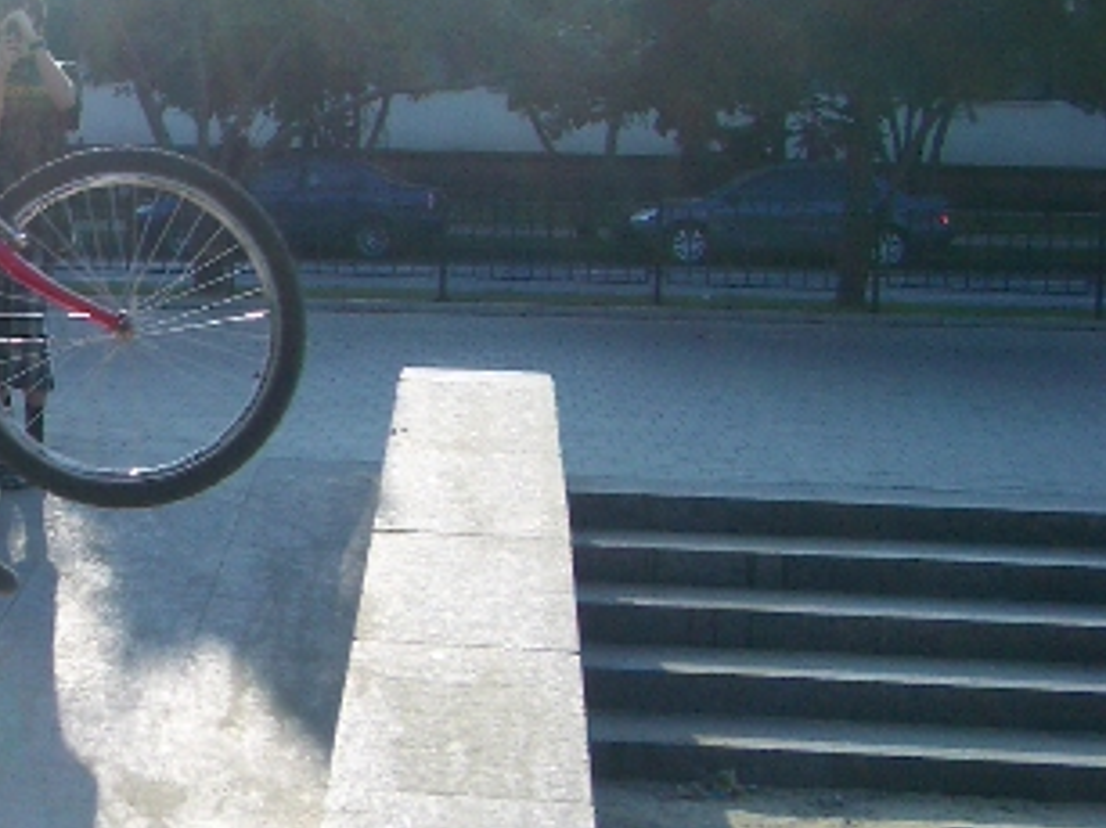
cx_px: -40
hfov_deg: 25.2
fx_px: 2331
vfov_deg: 20.2
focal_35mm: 73
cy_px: 439
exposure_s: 1/320
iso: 50
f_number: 4.3
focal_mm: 5.8
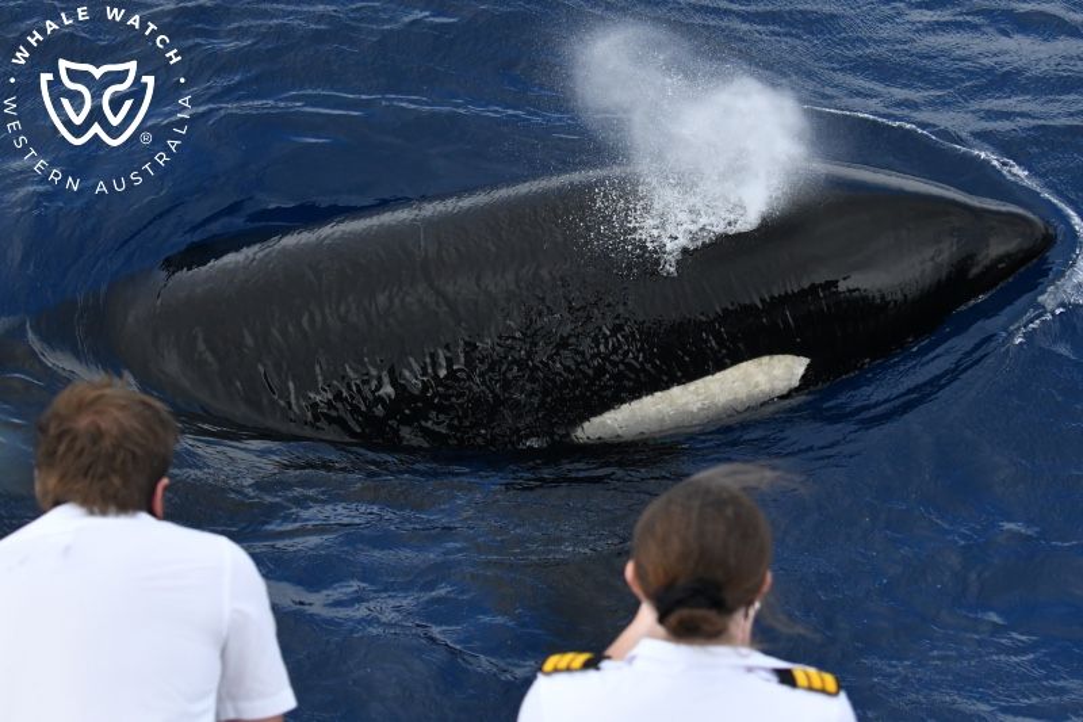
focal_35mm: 80
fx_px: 2406
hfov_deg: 25.4
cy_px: 361
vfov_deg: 17.1
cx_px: 542
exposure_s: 1/8000
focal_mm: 80
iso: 2500
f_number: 5.6
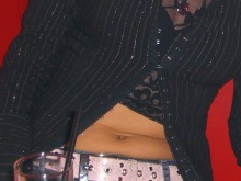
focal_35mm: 207
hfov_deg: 9.4
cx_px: 322
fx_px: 1441
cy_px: -11
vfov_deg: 7.1
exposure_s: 1/60
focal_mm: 11.8
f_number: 3.6
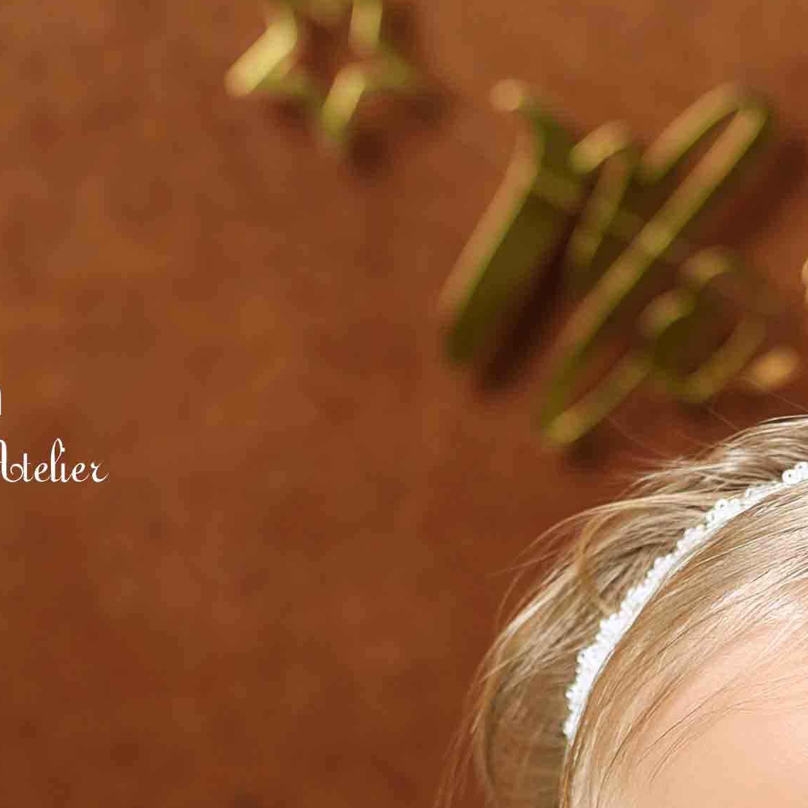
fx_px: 4040
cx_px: 1018
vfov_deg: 10.9
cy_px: 1267
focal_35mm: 153
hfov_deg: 11.2
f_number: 3.2
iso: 50
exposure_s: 1/160
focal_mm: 35
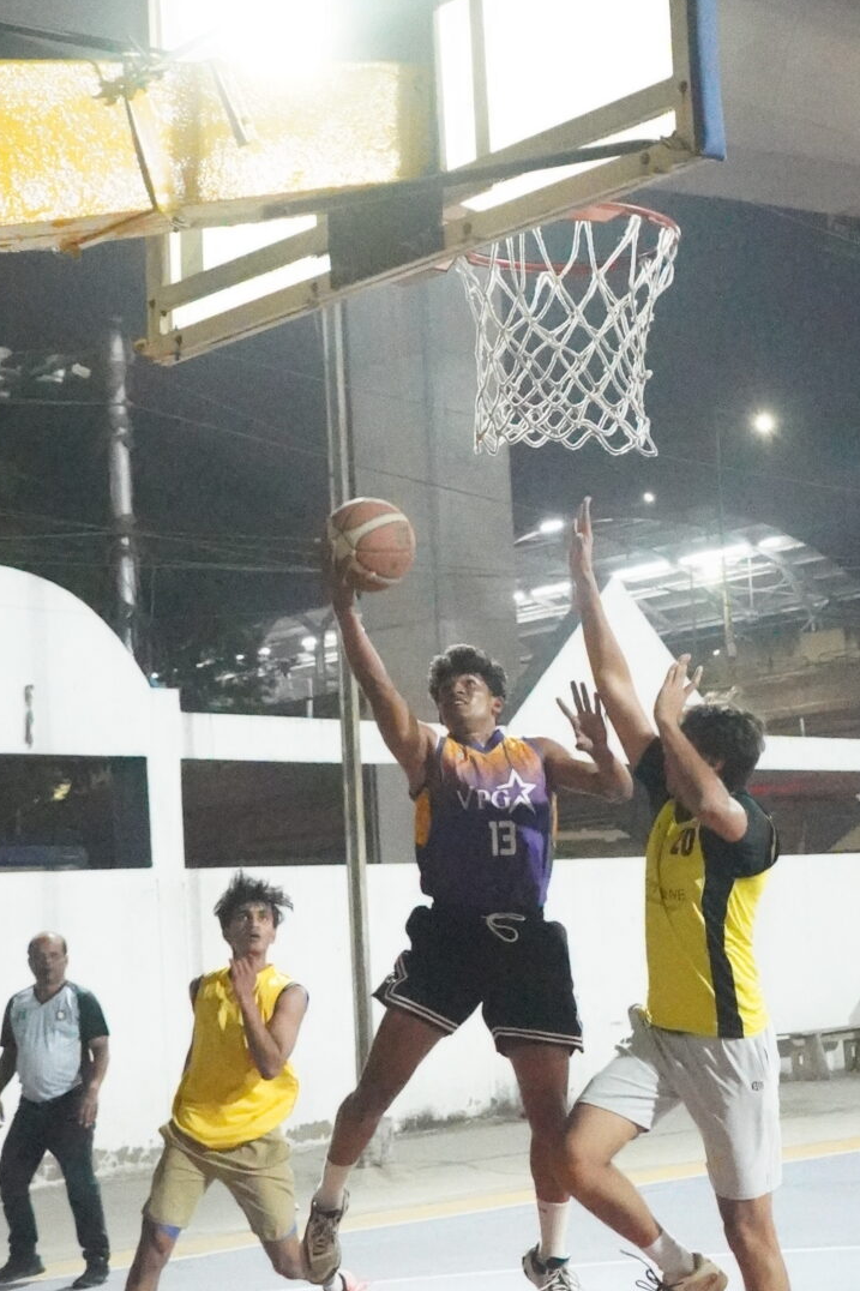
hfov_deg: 19.3
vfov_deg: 29.2
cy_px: 782
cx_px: 819
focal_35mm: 69
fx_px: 2473
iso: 51200
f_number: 4.5
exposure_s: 1/500
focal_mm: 29
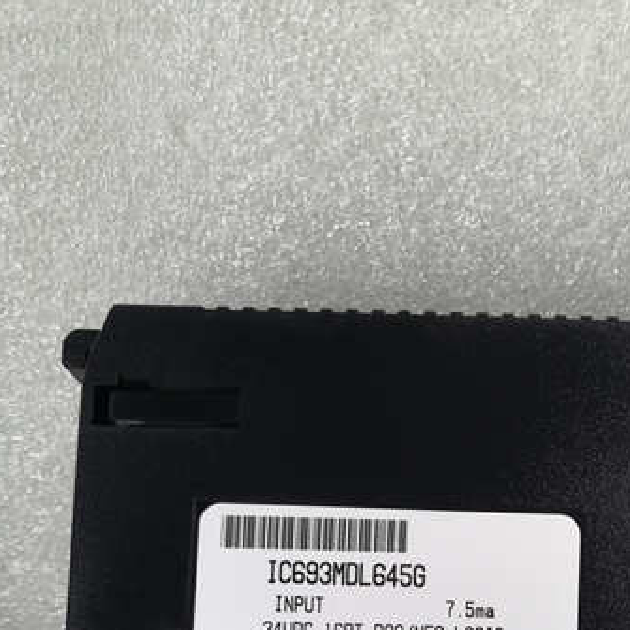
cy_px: 733
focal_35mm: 57
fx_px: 1174
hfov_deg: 29.3
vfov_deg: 27.0
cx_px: 513
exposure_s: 1/50
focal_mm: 3.95
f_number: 1.8
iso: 80
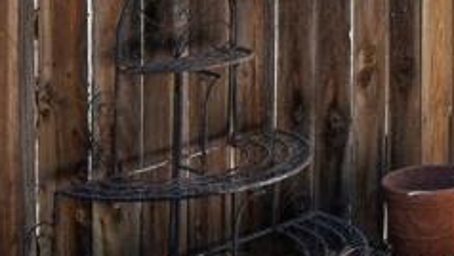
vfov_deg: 10.1
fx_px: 1368
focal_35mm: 114
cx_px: 860
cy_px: -198
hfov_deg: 15.6
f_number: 8
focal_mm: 11.5
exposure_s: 1/250
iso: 100
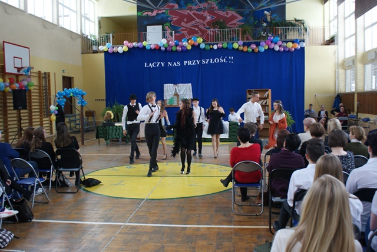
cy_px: 126
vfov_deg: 40.0
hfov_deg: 57.2
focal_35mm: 33
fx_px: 346
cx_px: 188
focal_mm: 22
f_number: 4.5
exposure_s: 1/40
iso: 100
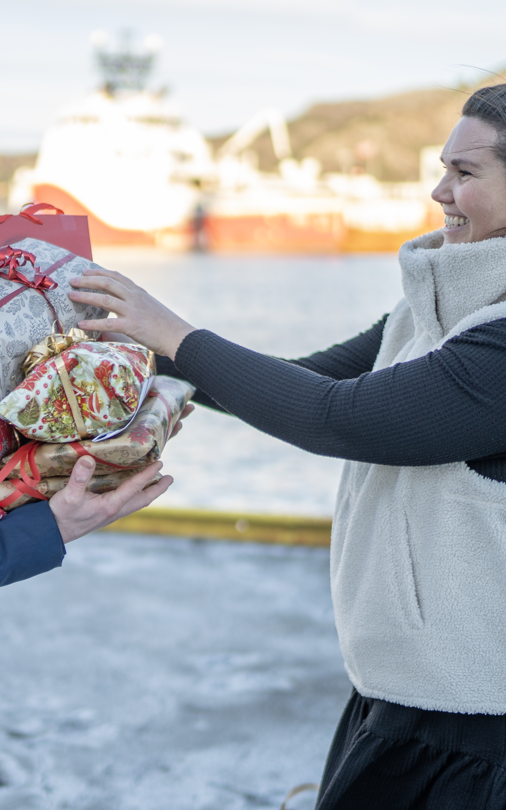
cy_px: 431
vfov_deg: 32.5
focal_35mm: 63
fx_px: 1390
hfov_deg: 20.3
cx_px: 74
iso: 100
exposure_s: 1/1000
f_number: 1.4
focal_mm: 35
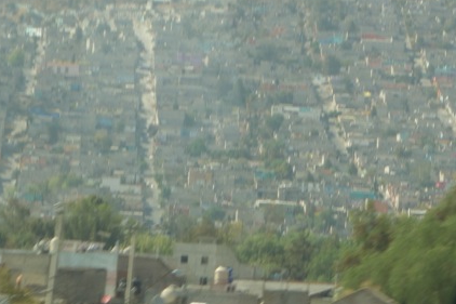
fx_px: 3001
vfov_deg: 5.8
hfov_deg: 8.7
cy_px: 91
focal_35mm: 237
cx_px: 271
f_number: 4.9
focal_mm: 36.97
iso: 125
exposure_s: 1/100
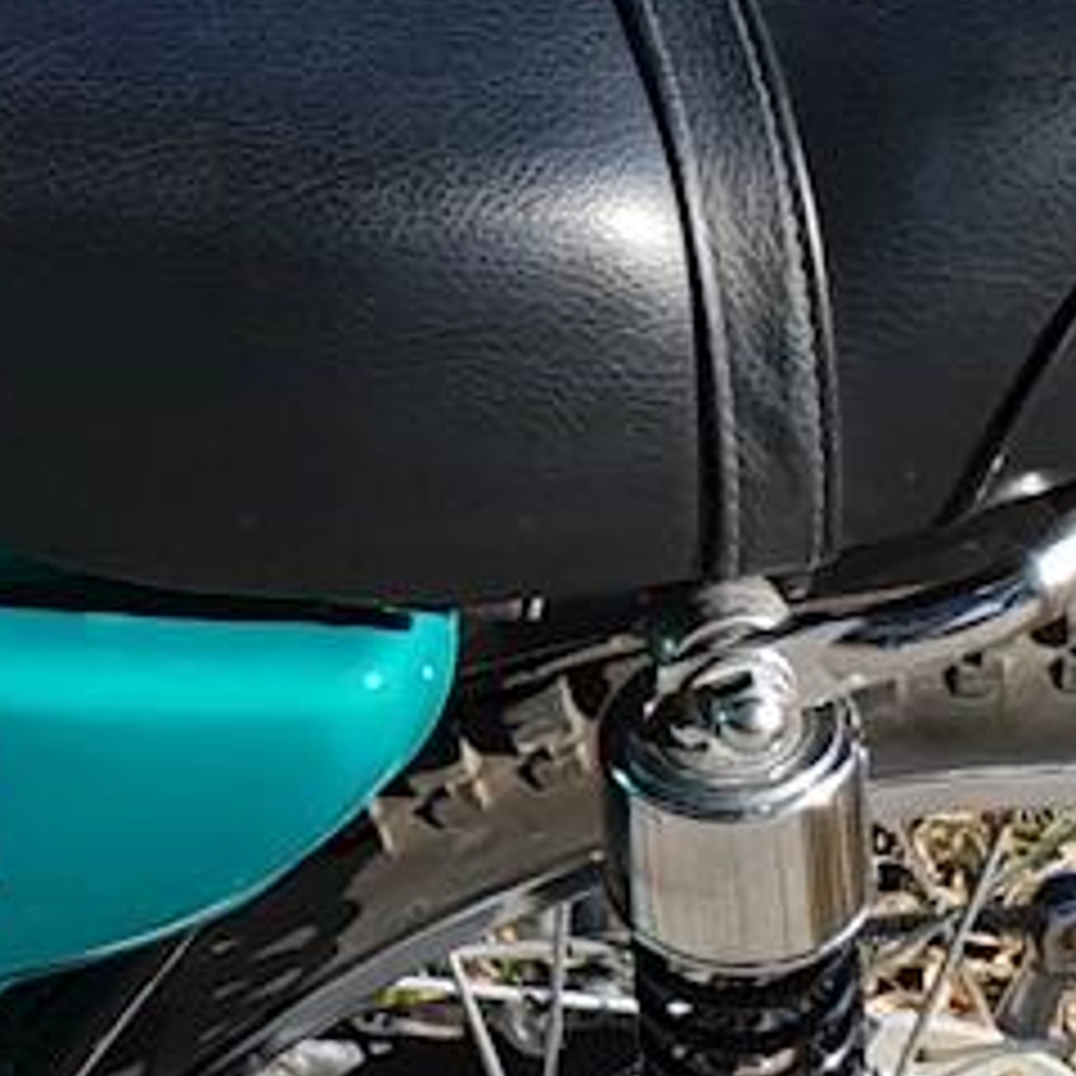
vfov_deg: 9.4
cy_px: 5
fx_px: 6506
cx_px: -1283
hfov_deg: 8.8
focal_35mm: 185
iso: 50
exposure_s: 1/645
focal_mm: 4.3
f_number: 2.4
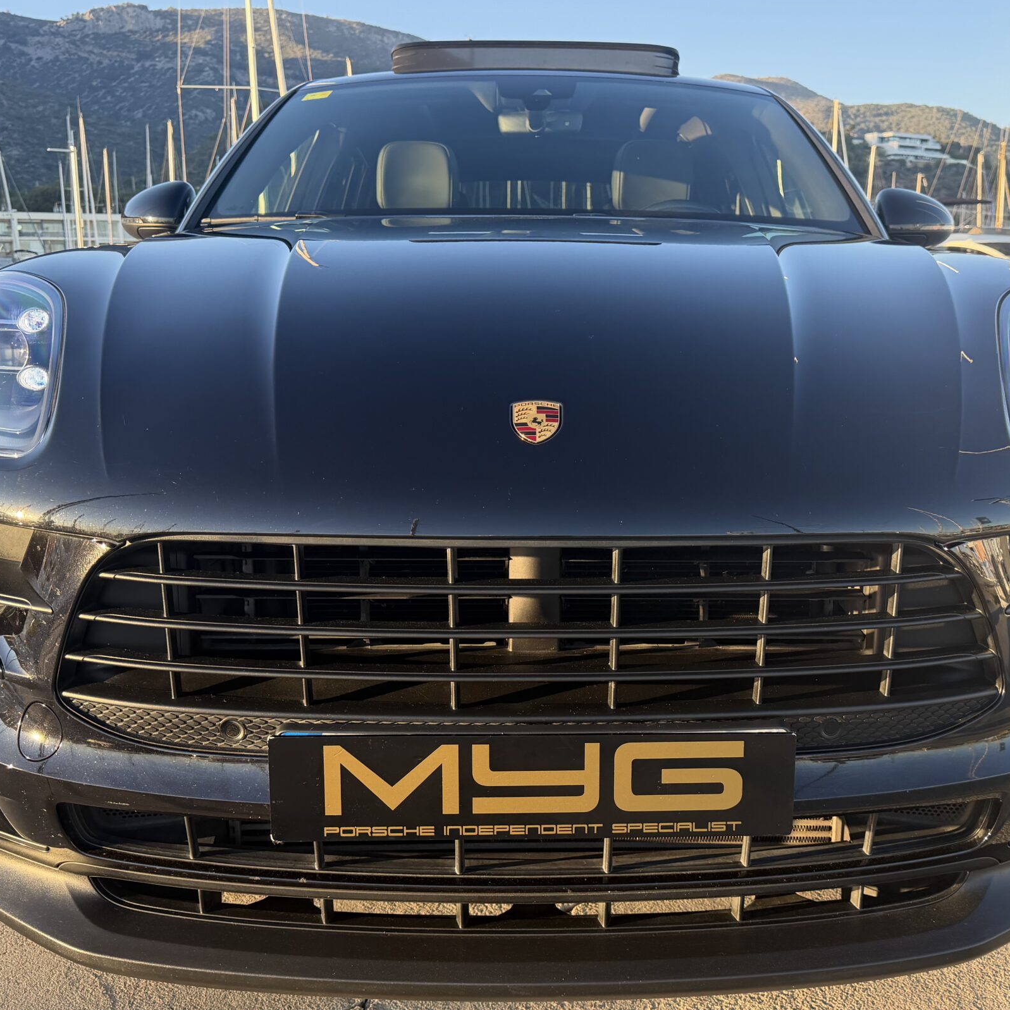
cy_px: 513
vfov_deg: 48.4
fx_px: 1122
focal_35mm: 34
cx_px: 569
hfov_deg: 48.3
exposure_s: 1/632
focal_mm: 6.76
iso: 100
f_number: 1.78
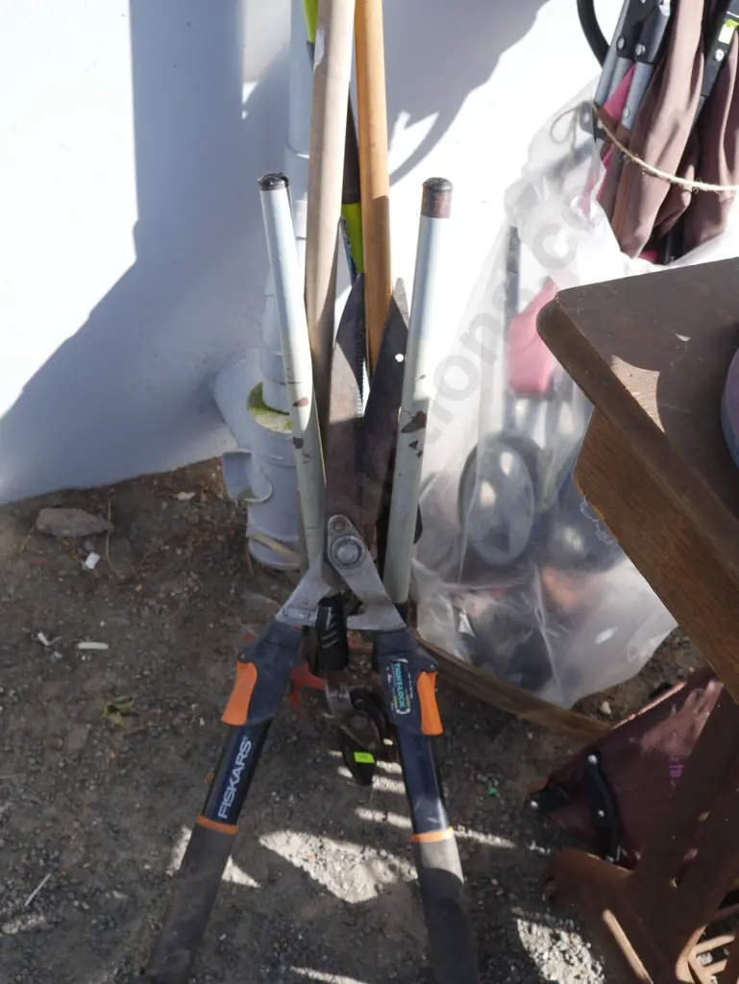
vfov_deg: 42.9
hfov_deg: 32.9
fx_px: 1251
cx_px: 370
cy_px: 492
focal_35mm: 44
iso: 200
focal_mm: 22
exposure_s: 1/200
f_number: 6.3
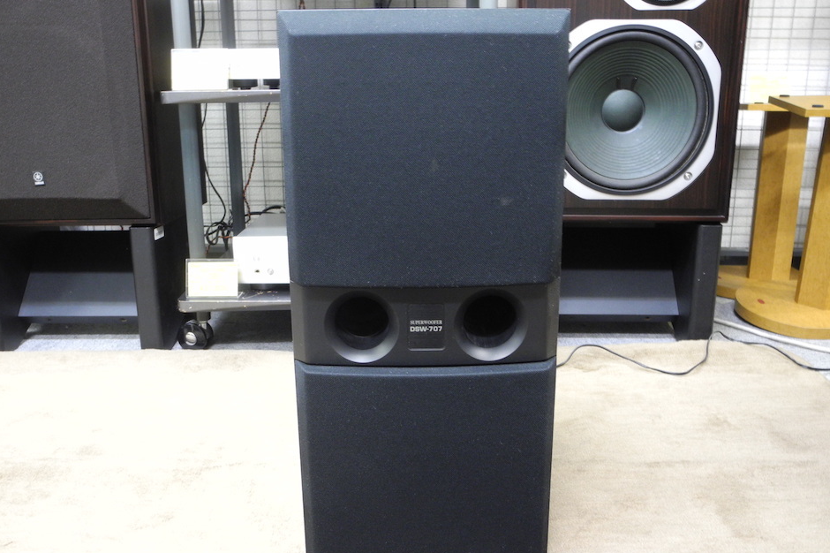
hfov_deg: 55.8
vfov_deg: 38.8
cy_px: 297
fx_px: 784
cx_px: 420
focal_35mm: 34
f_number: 2.8
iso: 400
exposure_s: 1/8.6
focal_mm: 6.8
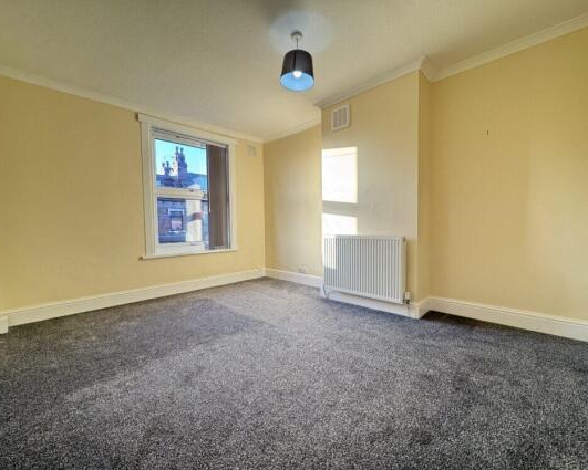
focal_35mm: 15
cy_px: 239
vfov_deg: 84.0
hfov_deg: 96.8
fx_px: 261
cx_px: 292
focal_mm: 2.22
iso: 160
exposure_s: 1/100
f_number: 2.2
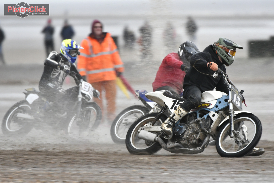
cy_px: 92
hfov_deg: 2.5
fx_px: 6278
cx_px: 137
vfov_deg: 1.7
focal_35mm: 825
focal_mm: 550
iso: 2200
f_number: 5.6
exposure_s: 1/250
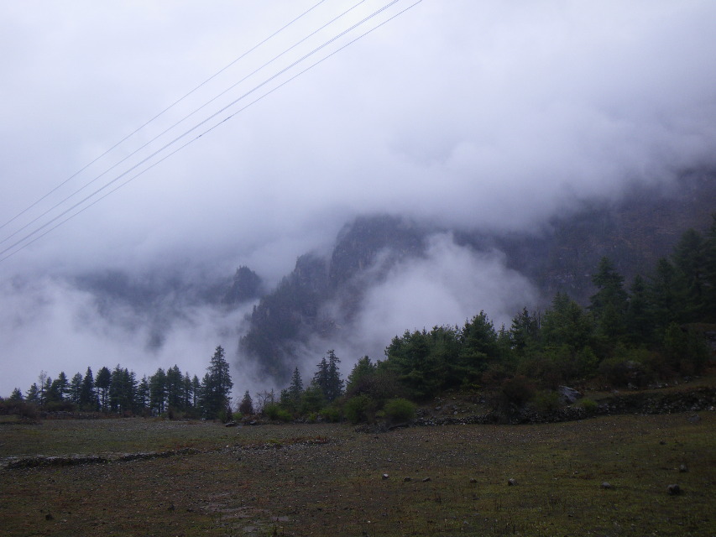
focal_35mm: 28
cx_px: 358
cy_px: 268
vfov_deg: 49.8
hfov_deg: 63.4
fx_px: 579
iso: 50
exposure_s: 1/250
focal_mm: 5
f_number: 4.2
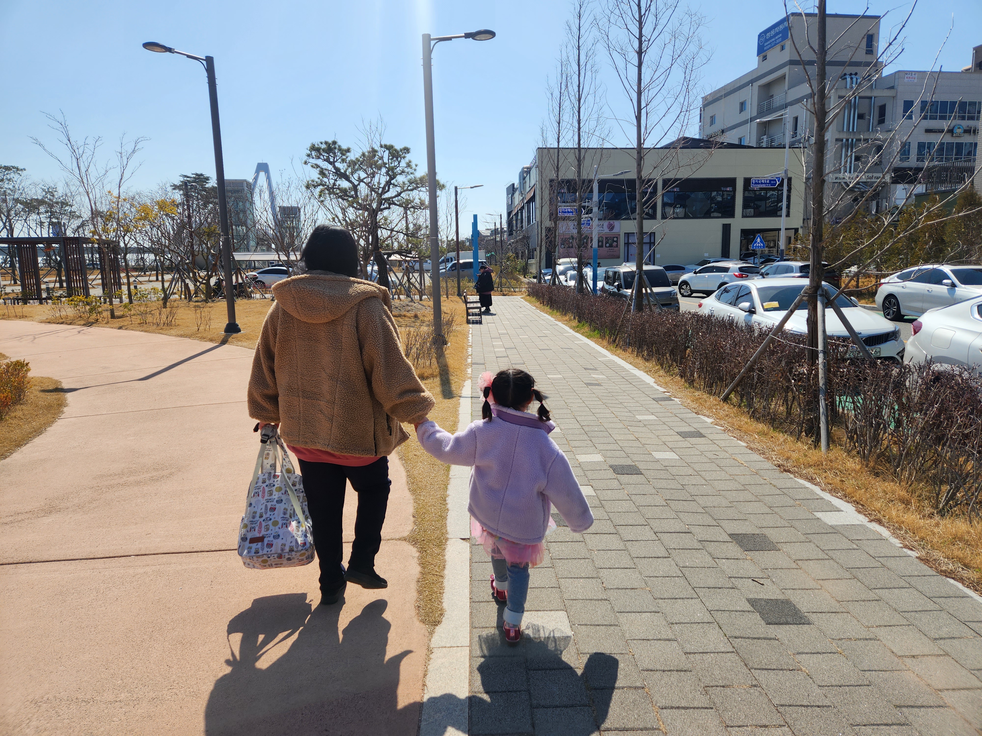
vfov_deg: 58.9
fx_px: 652
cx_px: 491
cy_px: 368
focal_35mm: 23
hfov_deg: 73.9
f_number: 1.8
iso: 20
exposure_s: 1/2016
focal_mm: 5.4
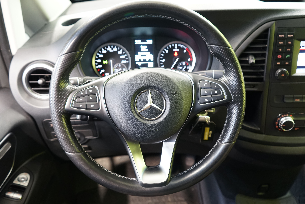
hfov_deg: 53.1
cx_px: 152
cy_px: 102
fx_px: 305
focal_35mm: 36
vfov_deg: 36.9
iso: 1250
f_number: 4.5
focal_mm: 36
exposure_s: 1/8
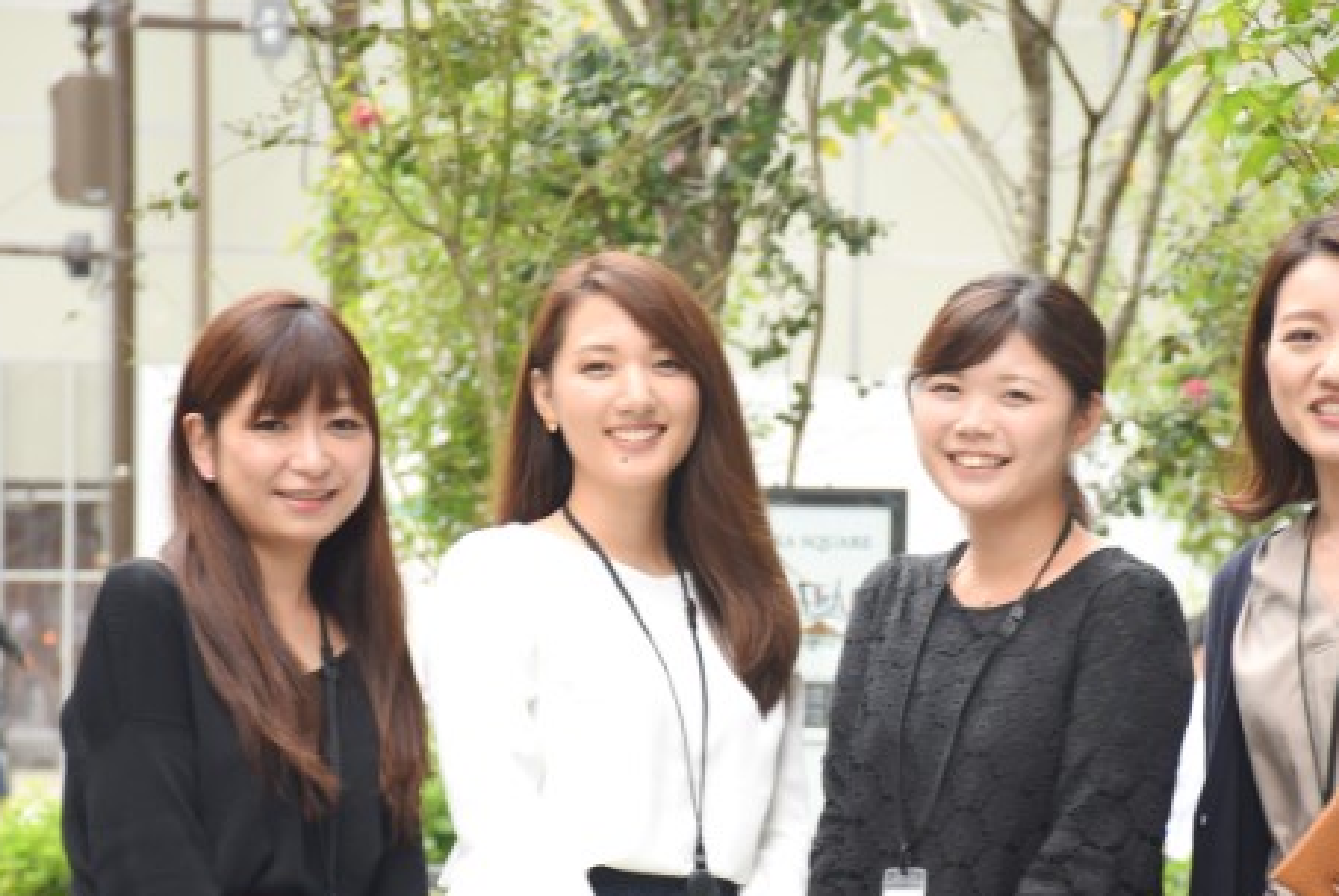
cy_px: 604
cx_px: 770
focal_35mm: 180
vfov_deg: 7.7
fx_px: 6693
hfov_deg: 11.4
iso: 250
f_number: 6.3
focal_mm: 85
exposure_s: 1/25
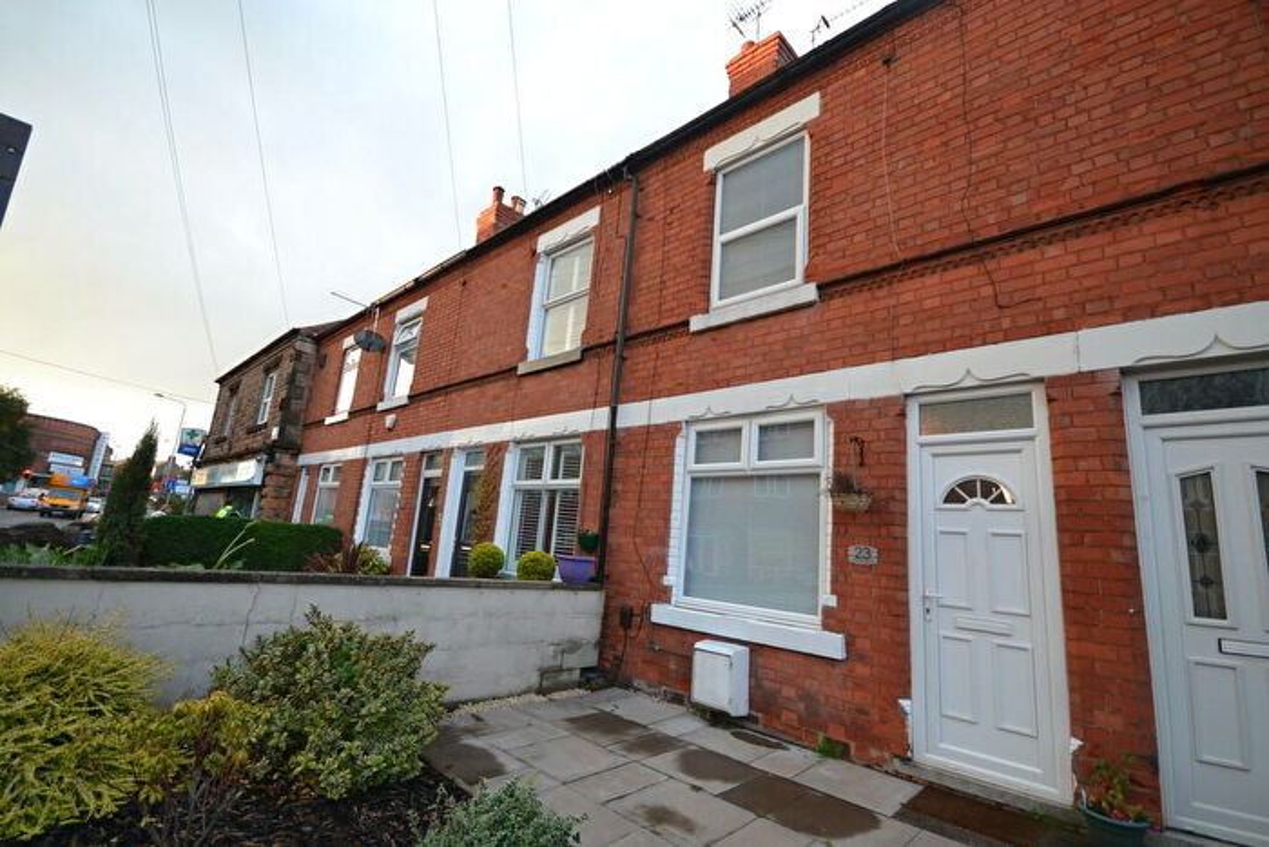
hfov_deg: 100.4
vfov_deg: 77.4
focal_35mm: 15
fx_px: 529
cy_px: 424
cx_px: 634
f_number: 5.6
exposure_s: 1/125
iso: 400
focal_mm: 10
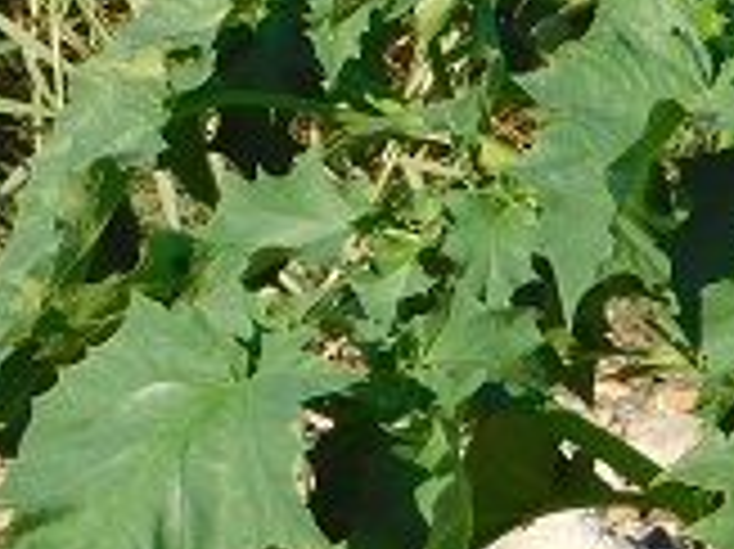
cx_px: 1085
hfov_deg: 4.8
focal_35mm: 408
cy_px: 612
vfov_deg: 3.6
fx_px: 8645
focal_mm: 17.6
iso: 125
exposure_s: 1/500
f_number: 4.6
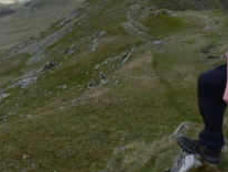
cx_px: 133
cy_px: 55
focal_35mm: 75
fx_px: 495
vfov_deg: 19.6
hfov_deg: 25.9
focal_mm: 6
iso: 80
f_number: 5.6
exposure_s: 1/320
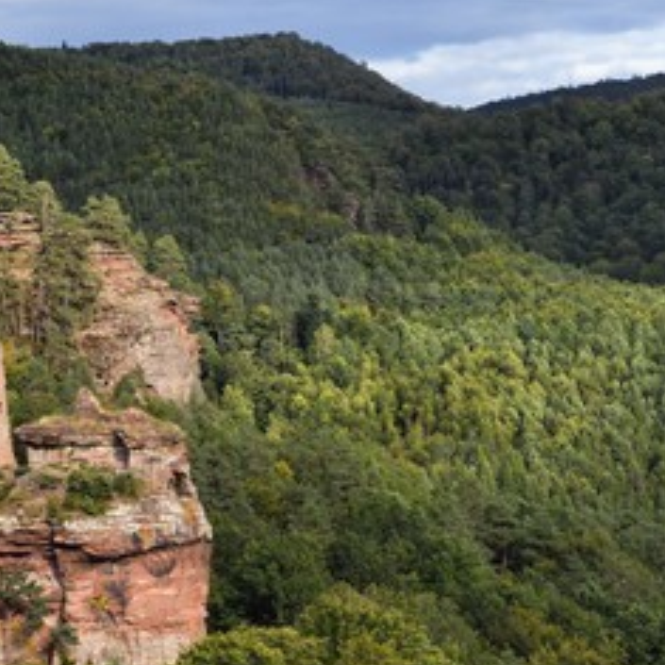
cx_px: 184
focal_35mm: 170
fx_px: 3695
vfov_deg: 10.3
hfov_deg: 10.3
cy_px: 376
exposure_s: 1/250
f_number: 18
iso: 800
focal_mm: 112
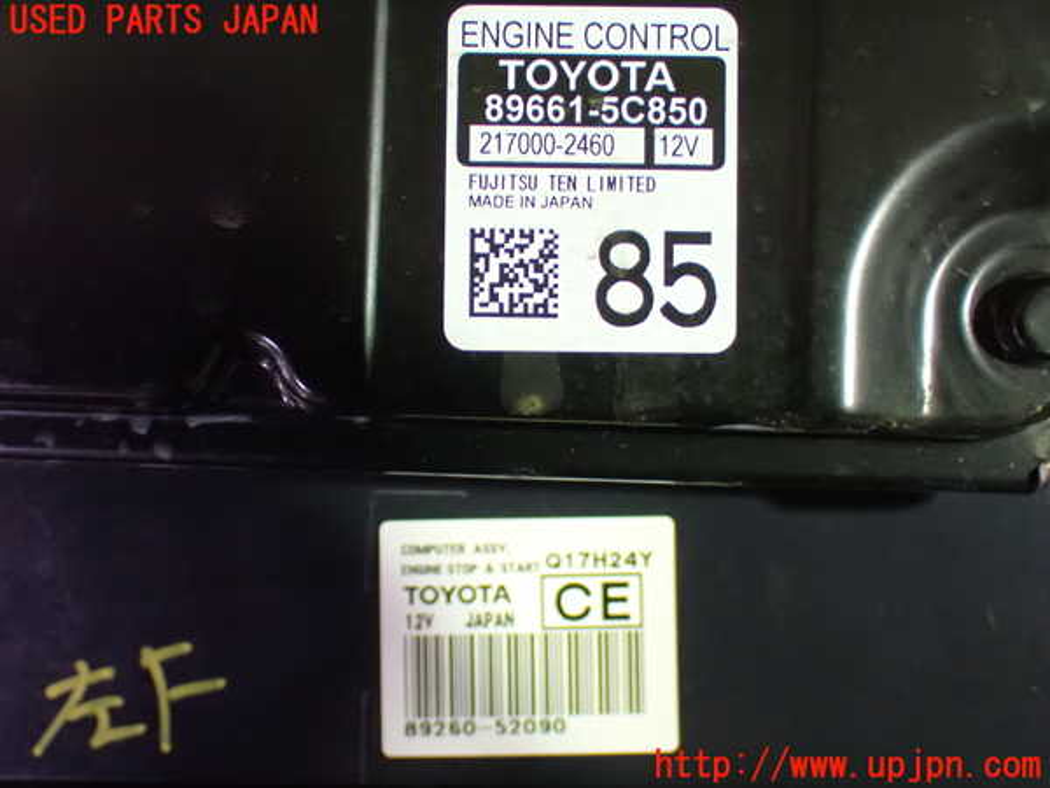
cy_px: 394
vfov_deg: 29.1
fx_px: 1517
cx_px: 525
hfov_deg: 38.2
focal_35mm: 50
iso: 1600
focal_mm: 9.01
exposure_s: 1/30
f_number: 3.2
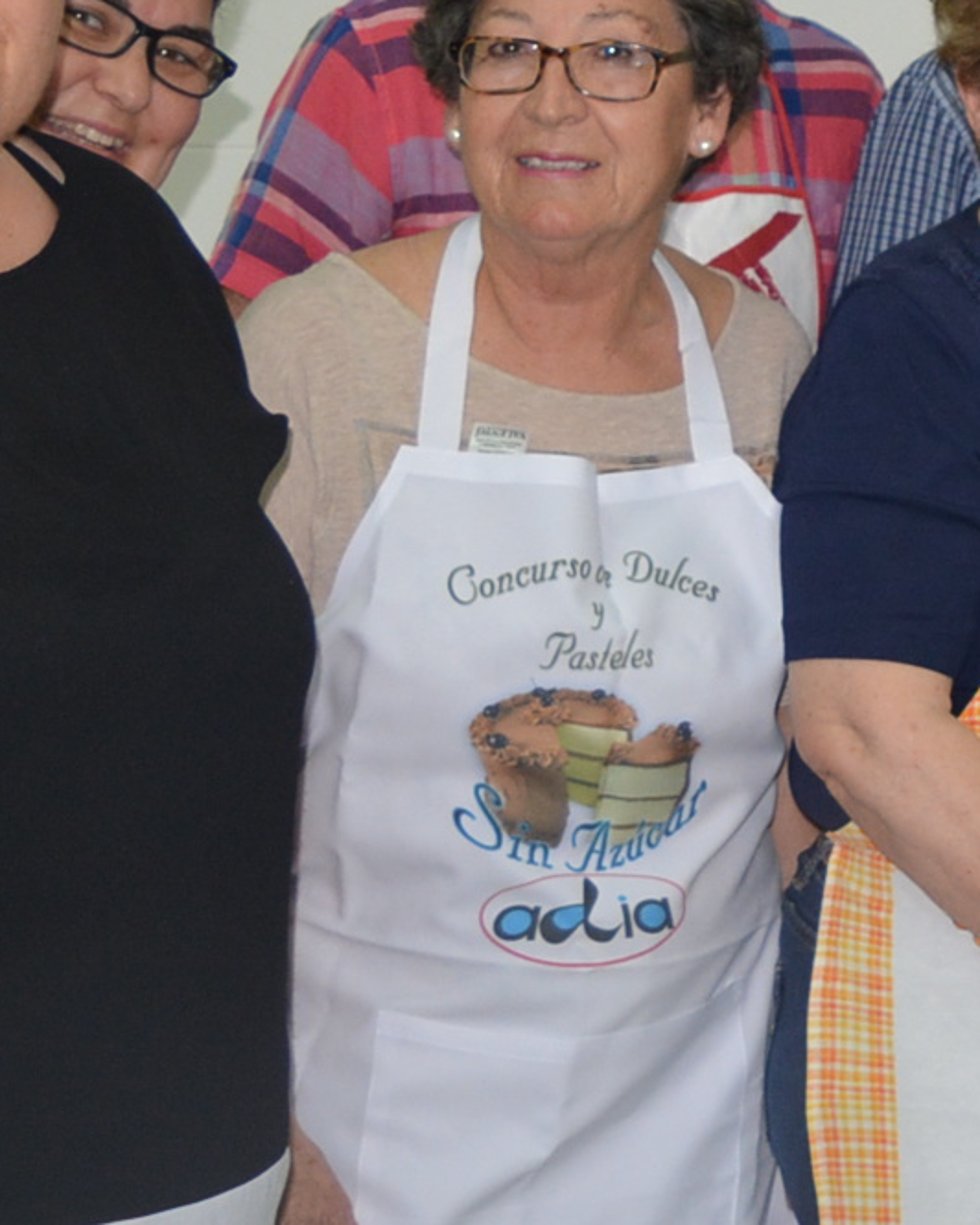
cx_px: 2124
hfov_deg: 10.4
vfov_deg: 14.4
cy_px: 239
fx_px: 4826
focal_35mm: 133
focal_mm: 21
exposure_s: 1/60
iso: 400
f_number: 4
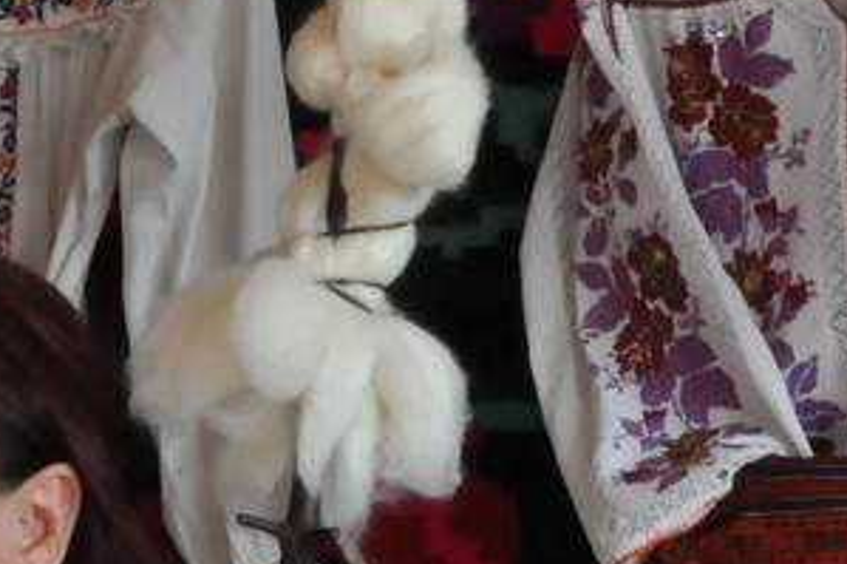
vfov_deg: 4.4
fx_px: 7360
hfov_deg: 6.5
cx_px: -295
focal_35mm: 313
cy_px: 682
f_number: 25
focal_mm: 52
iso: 2500
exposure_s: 1/40
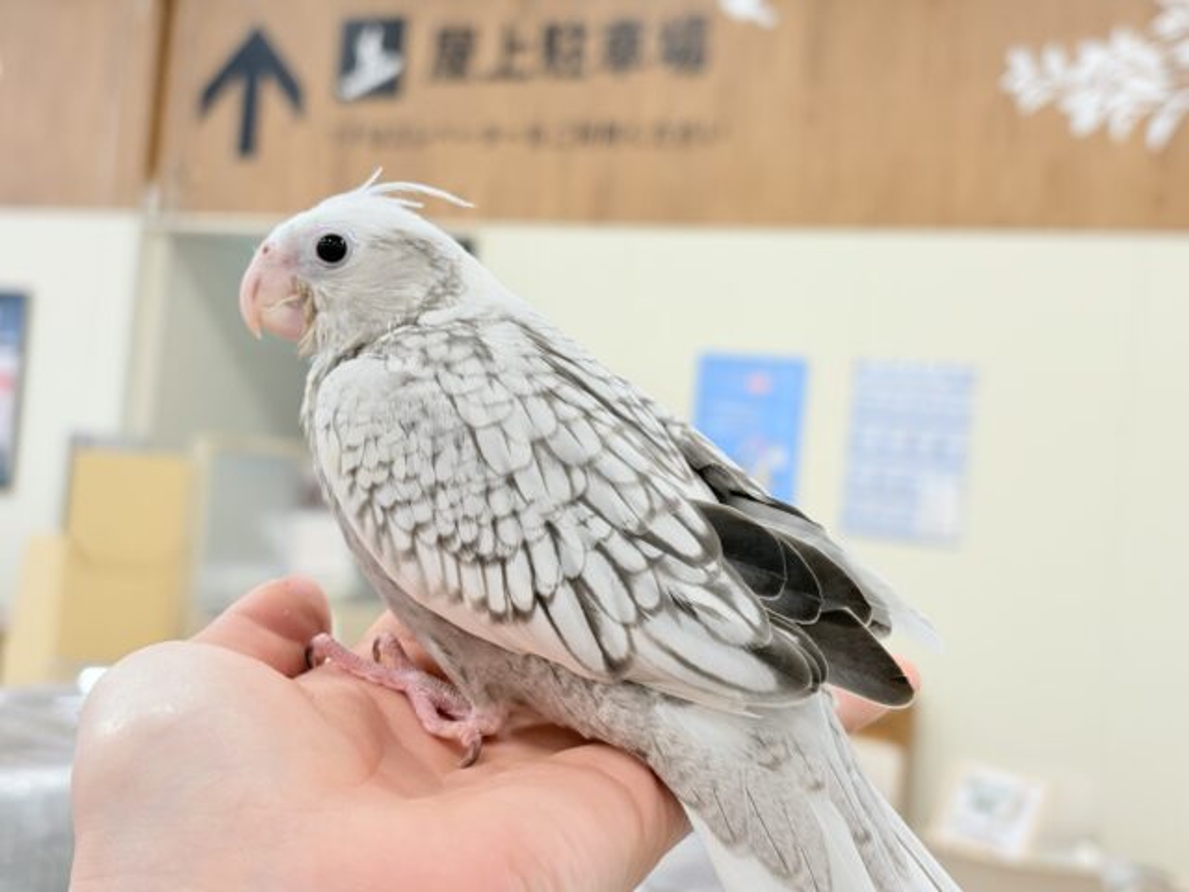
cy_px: 446
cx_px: 594
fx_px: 1786
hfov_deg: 36.8
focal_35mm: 52
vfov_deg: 28.0
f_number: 1.6
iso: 32
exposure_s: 1/50
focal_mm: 5.96
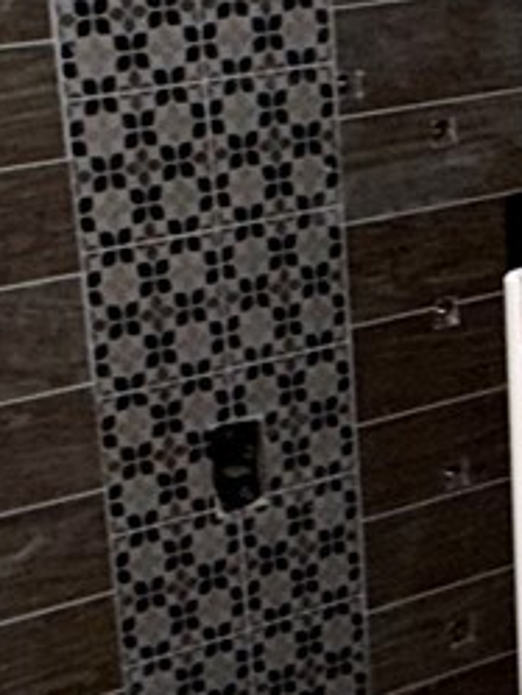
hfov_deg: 16.4
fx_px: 1808
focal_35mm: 90
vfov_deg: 21.7
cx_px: 327
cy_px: 399
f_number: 2.2
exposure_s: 1/30
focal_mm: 2.22
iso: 200
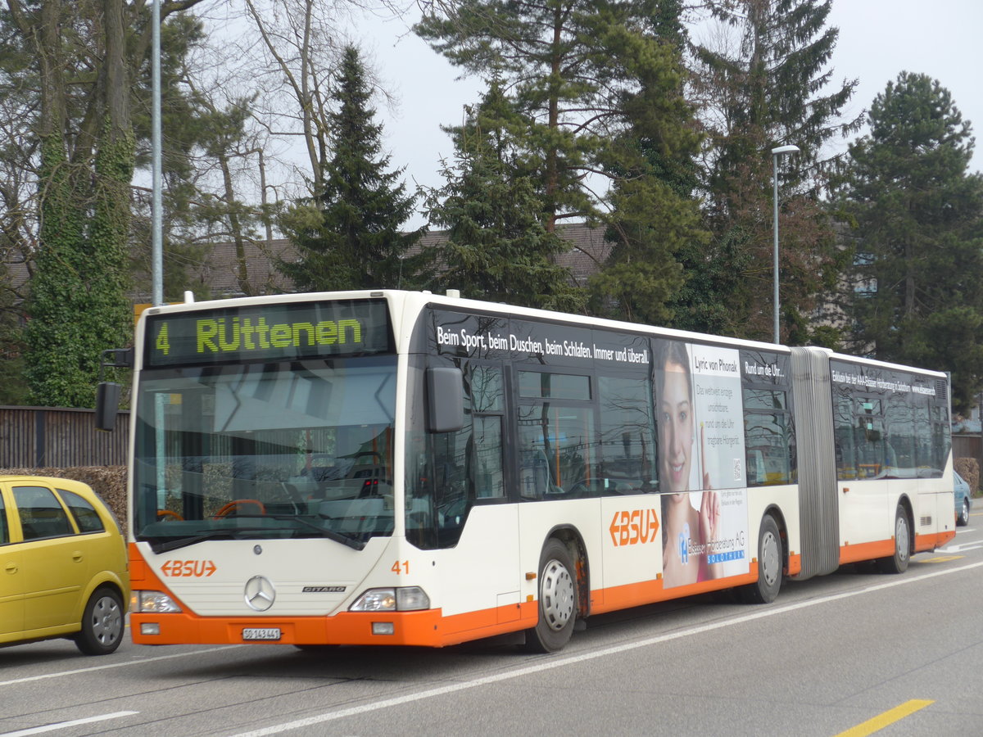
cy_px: 368
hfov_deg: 26.0
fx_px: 2130
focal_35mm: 75
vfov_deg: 19.6
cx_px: 492
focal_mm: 16
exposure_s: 1/400
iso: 80
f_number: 4.4
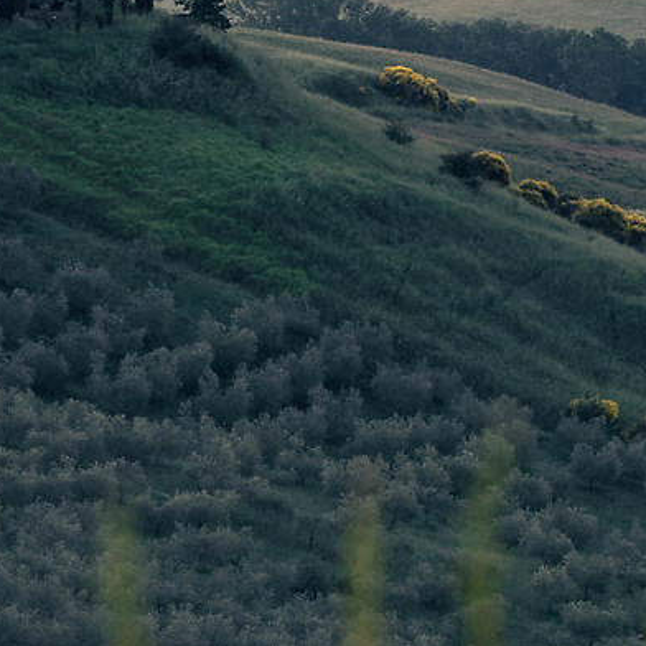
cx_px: -274
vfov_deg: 3.0
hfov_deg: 2.9
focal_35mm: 593
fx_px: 12520
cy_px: 7
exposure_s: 1/5
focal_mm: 114
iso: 100
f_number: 8
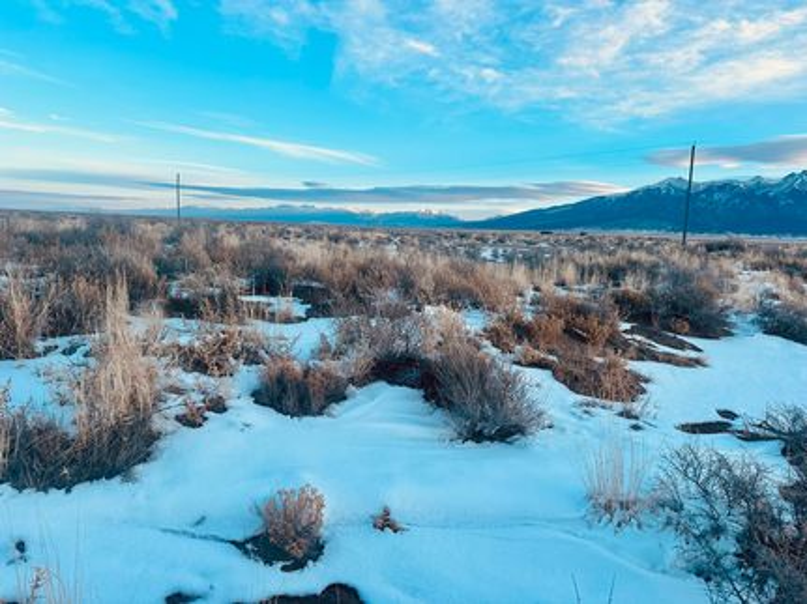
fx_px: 559
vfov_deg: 56.8
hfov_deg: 71.6
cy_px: 302
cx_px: 404
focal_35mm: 24
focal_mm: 6.86
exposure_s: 1/1095
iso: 80
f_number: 1.78
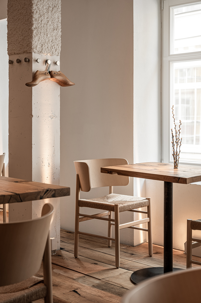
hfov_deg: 25.0
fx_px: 453
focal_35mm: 54
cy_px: 152
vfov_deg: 36.9
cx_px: 100
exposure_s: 1/50
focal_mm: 54
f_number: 5
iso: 160
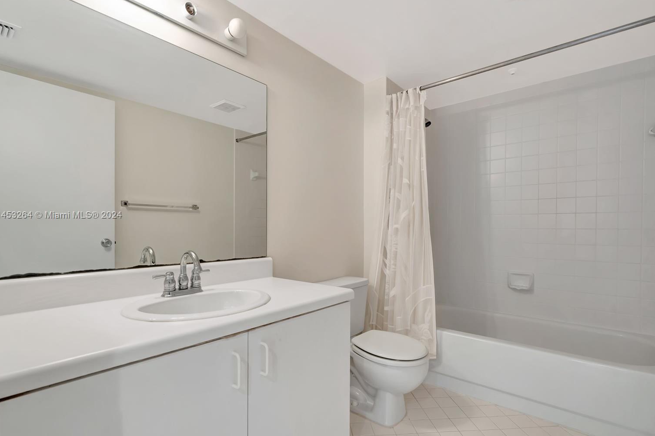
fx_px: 309
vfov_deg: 70.4
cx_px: 331
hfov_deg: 93.3
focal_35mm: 17
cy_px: 216
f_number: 9
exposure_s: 1/1.25
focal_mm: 16
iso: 400
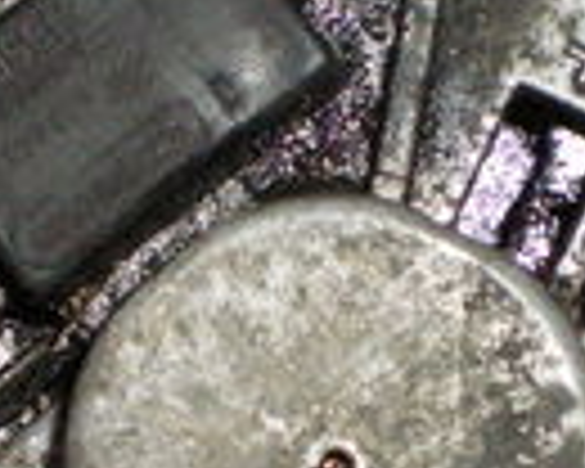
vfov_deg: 8.4
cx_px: 410
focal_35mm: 183
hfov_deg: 10.5
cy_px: 410
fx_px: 3168
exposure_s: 1/50
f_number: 4.6
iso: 400
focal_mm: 6.3
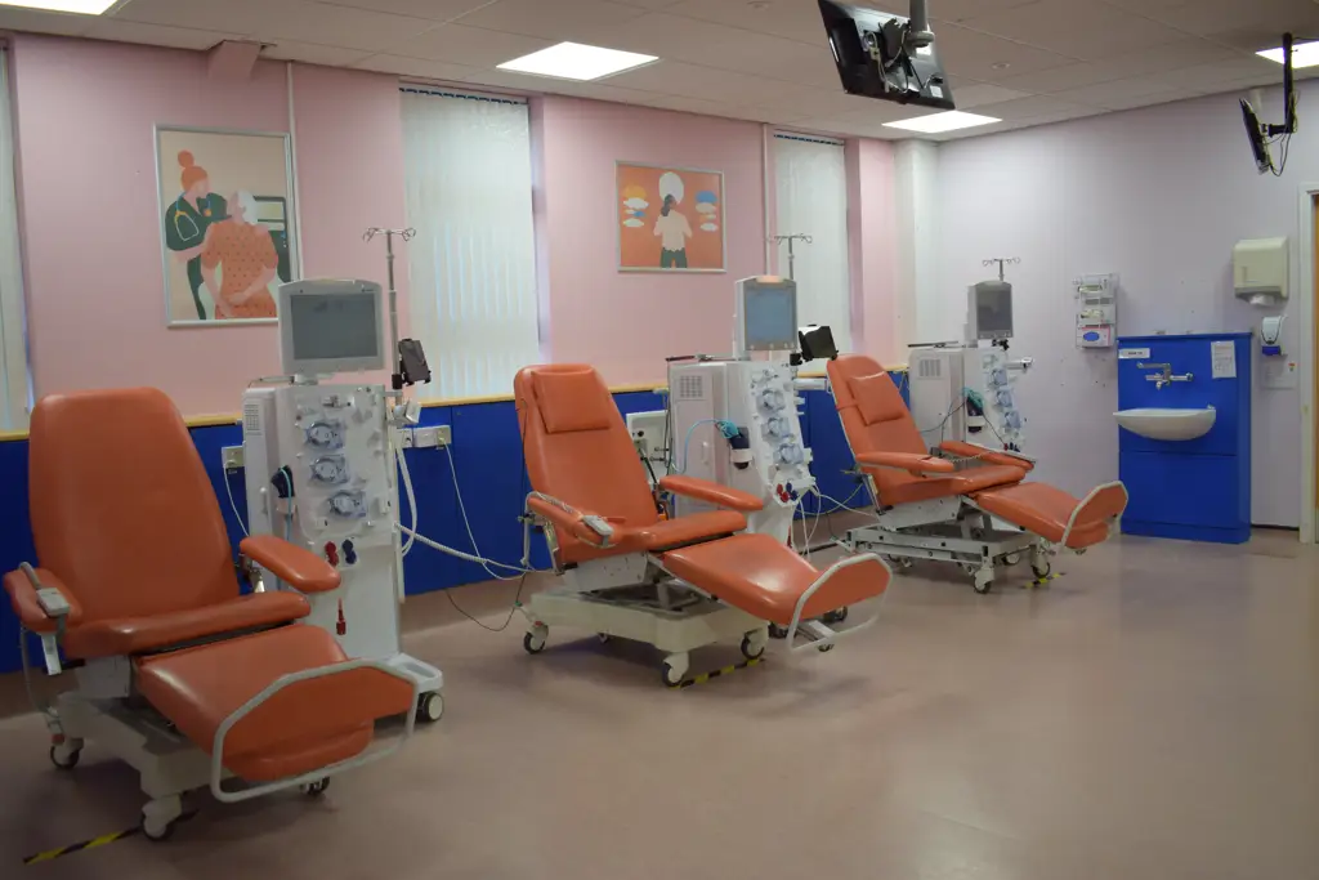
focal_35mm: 32
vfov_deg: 41.7
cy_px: 440
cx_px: 660
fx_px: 1154
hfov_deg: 59.5
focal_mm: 21
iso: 400
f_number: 4.5
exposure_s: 1/80
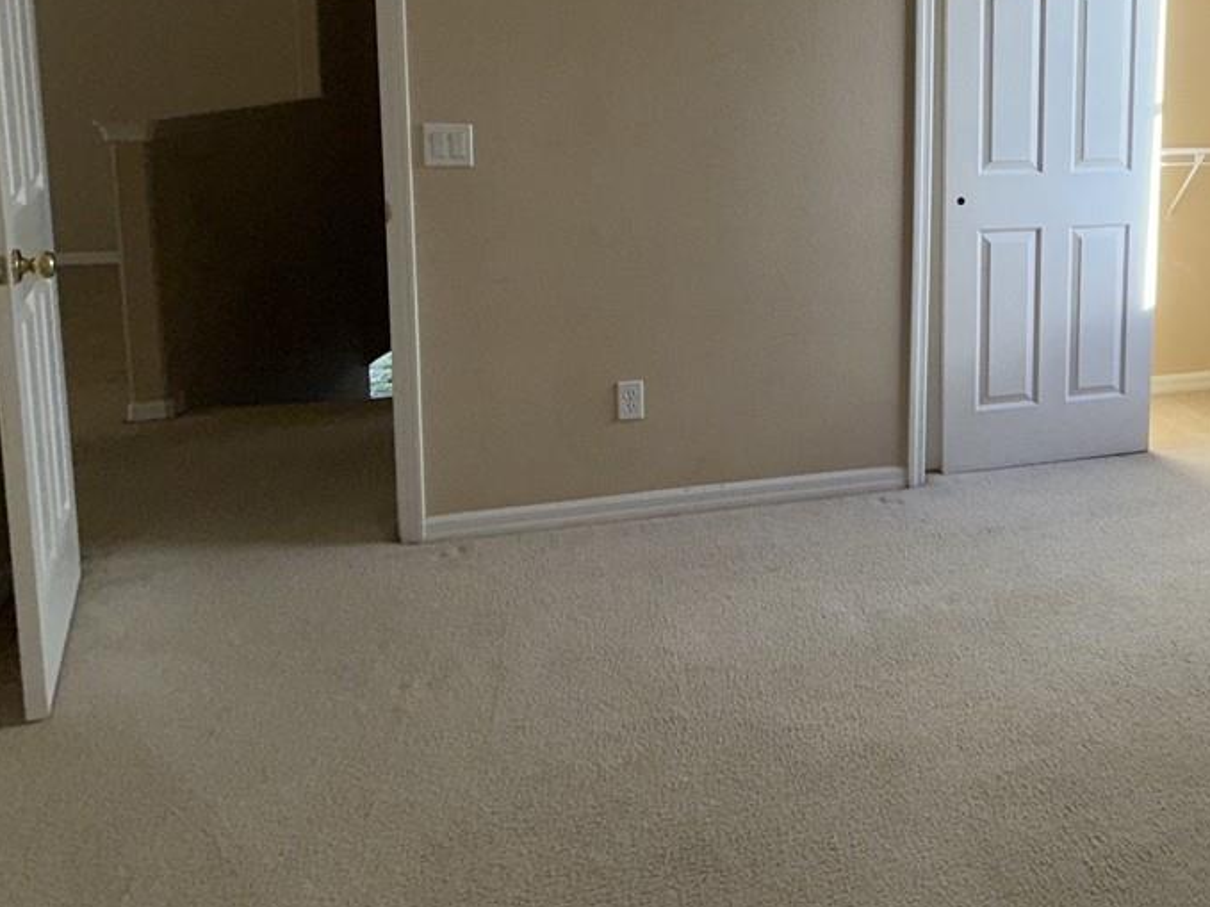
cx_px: 1019
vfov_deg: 41.6
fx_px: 1153
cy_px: 219
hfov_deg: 50.9
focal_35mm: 33
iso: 16
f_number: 2.2
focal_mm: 2.22
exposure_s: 1/130
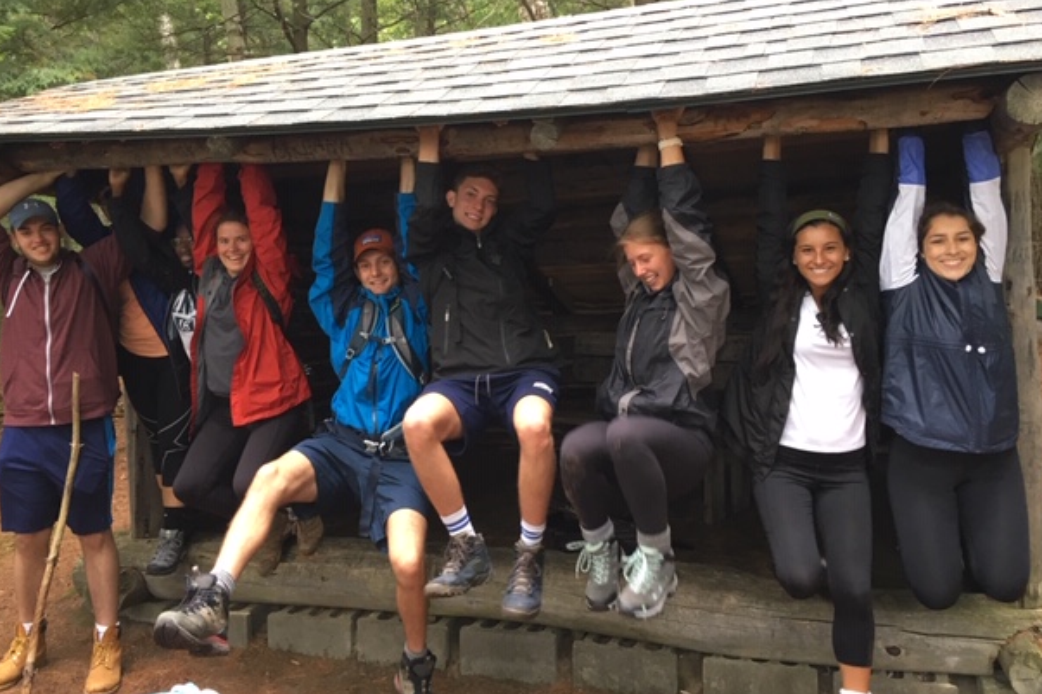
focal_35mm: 32
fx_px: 926
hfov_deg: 58.7
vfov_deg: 41.1
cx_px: 503
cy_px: 318
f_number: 2.2
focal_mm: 4.15
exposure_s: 1/30
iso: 80
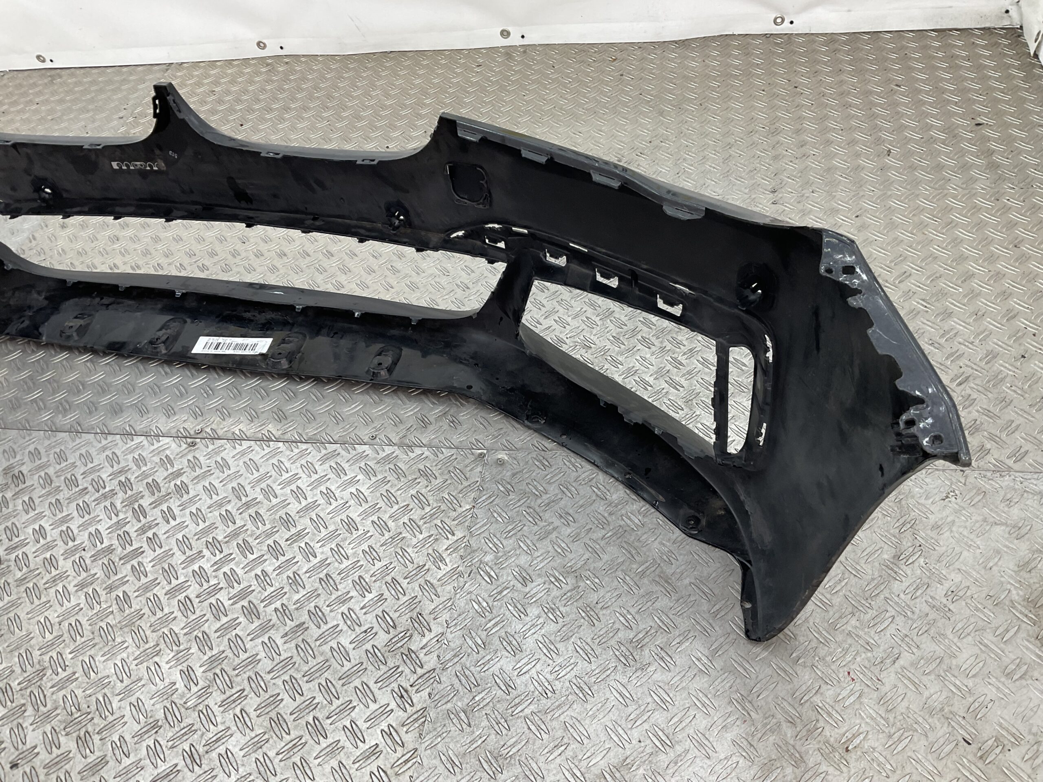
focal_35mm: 29
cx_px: 522
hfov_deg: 61.7
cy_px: 391
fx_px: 874
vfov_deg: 48.2
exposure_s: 1/100
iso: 32
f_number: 1.8
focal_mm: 3
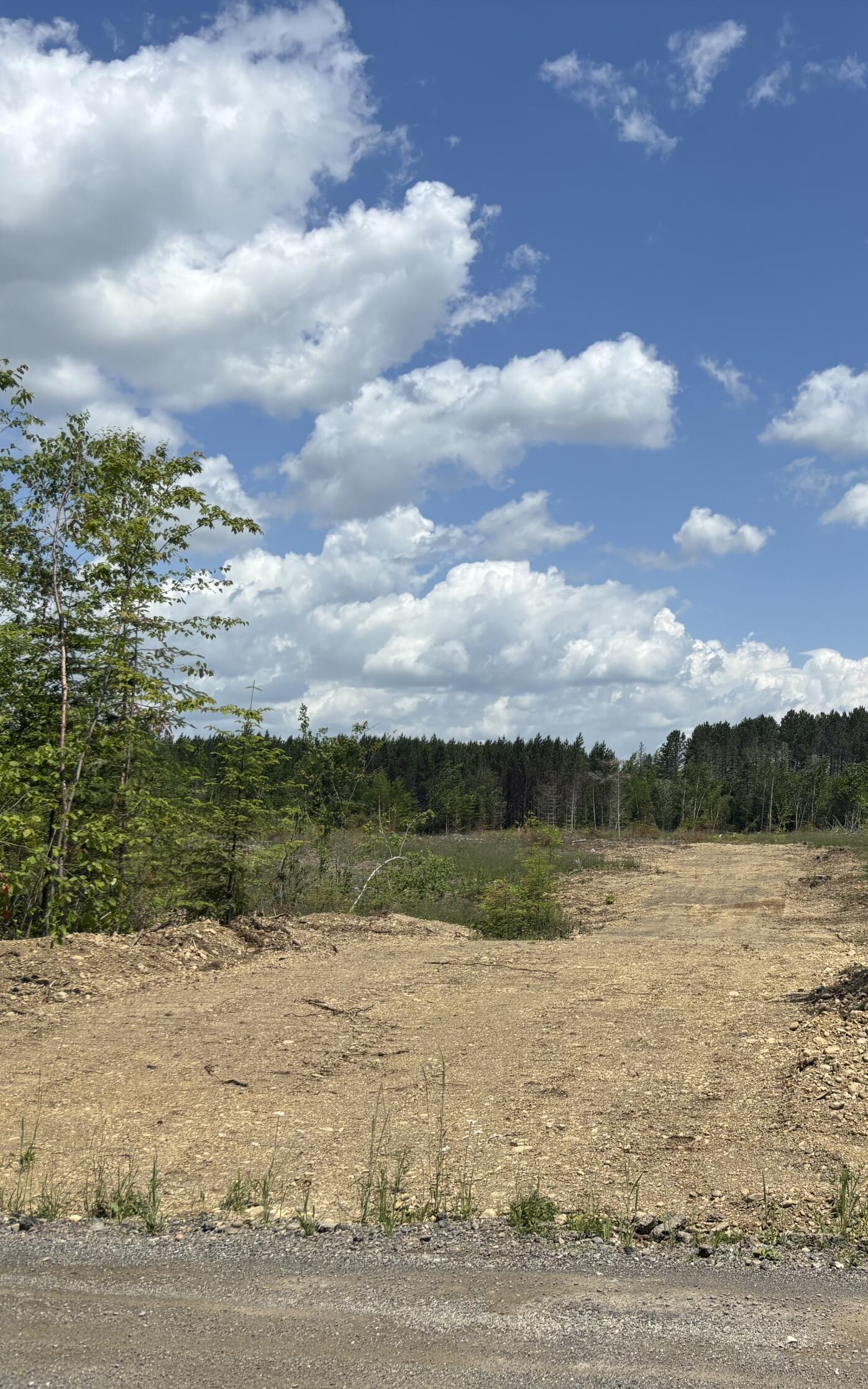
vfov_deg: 52.7
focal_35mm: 37
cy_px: 698
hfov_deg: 32.7
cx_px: 783
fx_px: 1400
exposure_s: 1/5348
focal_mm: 5.96
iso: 50
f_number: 1.6
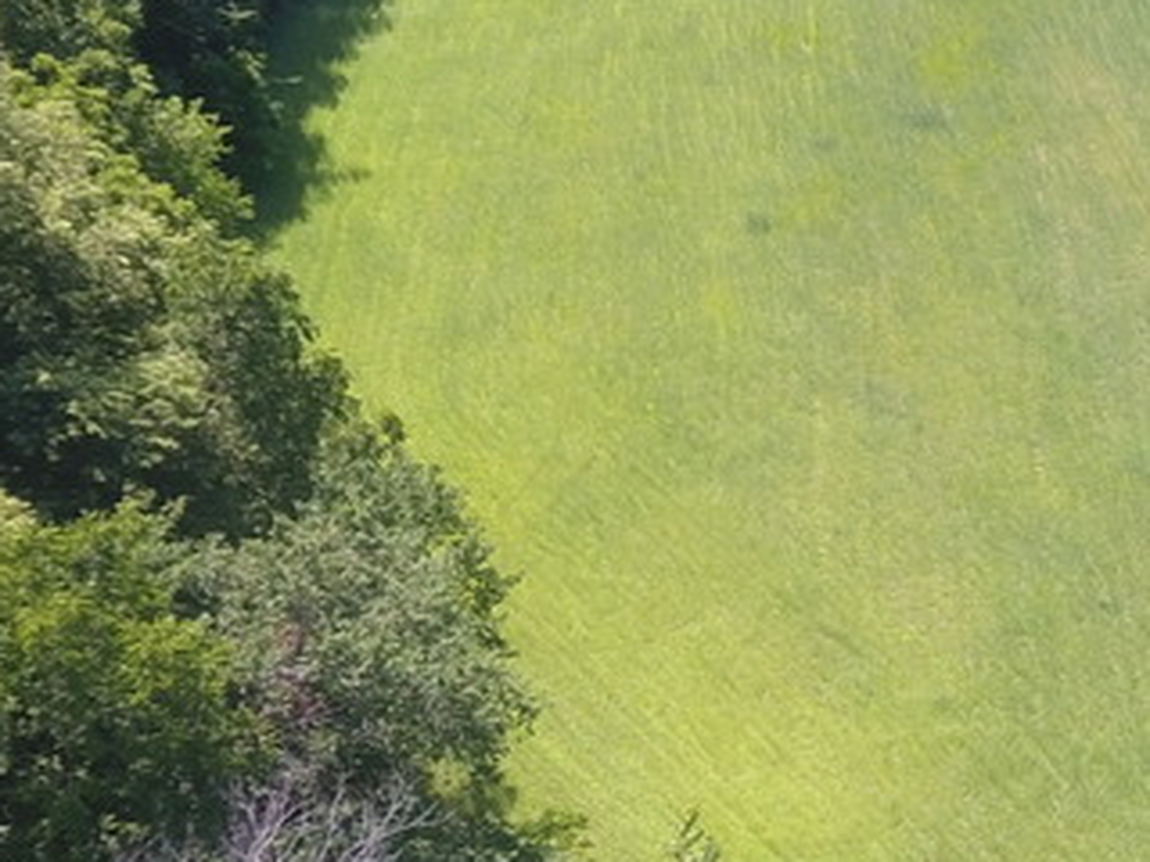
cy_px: 320
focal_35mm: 90
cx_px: 1452
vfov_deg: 16.4
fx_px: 2990
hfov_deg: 20.1
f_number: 2.8
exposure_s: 1/281
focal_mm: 3.61
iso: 100
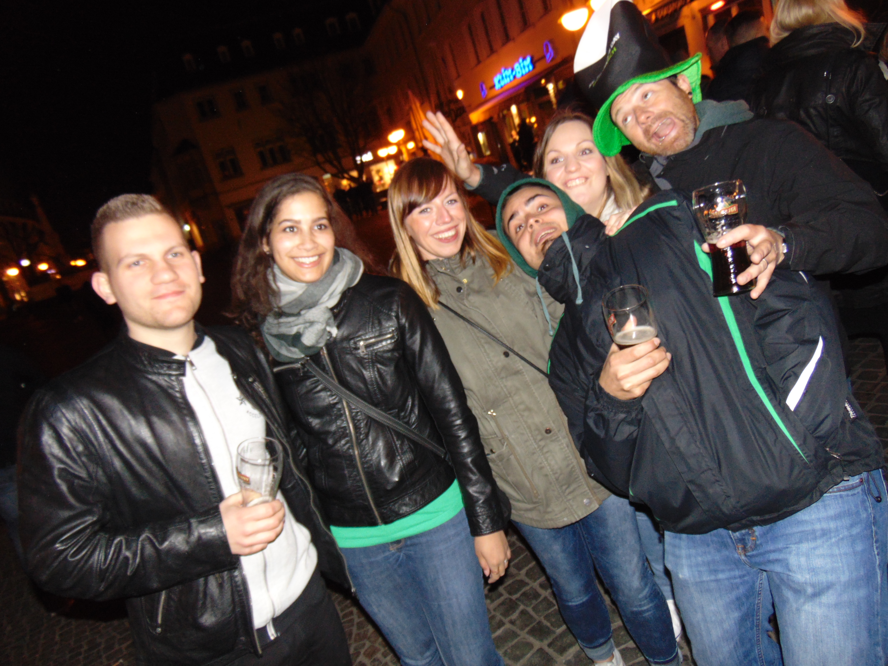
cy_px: 333
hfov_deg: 69.4
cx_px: 444
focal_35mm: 25
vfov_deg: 54.9
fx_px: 641
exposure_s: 1/8
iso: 200
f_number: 3
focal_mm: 4.5
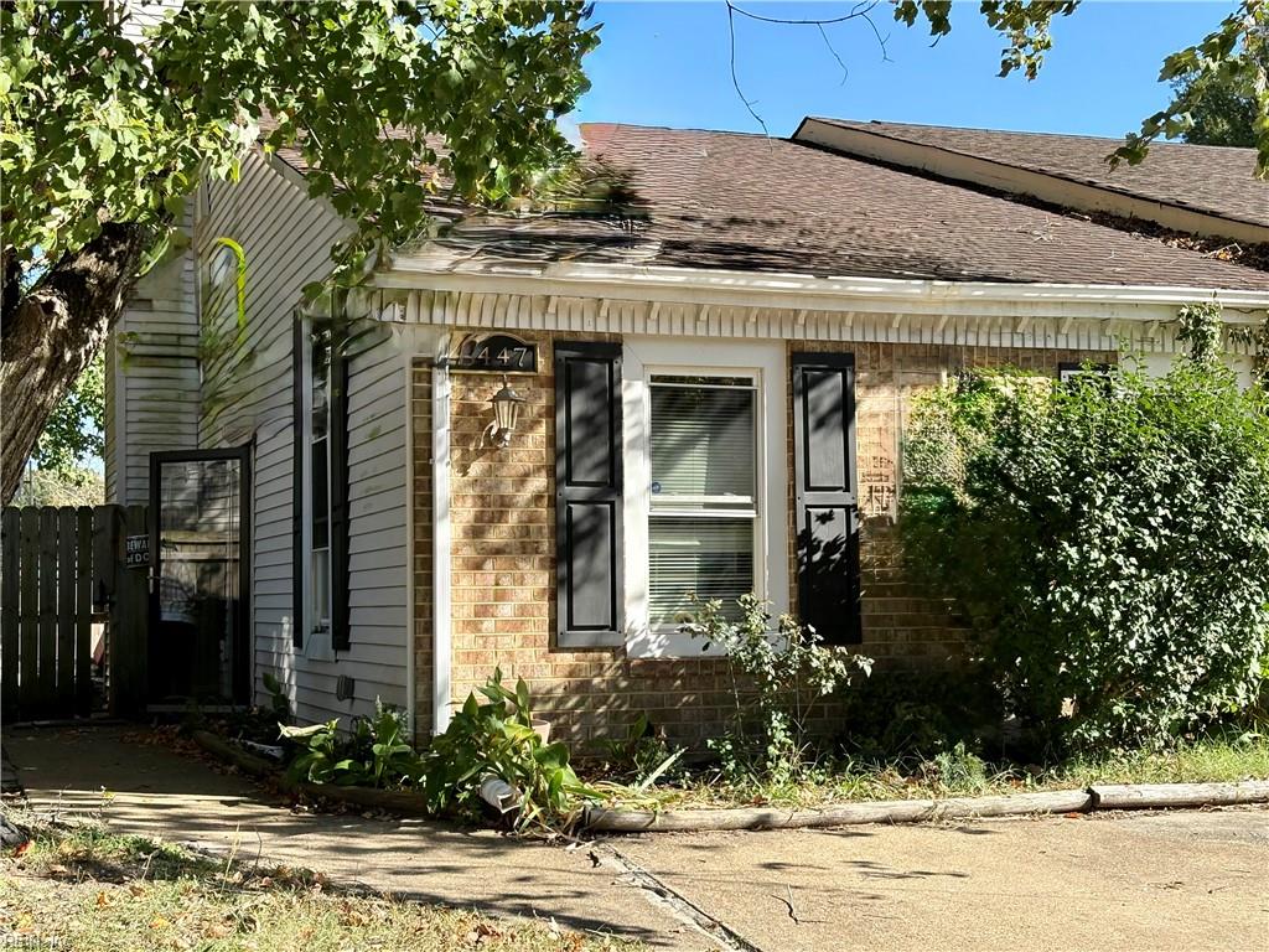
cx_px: 634
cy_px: 476
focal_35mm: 52
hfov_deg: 36.8
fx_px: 1906
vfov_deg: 28.0
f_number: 1.6
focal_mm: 5.96
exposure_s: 1/1453
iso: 50
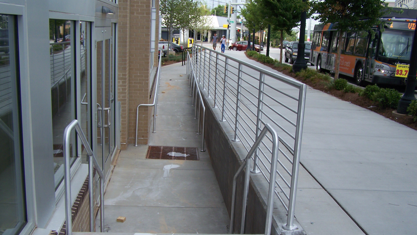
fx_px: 464
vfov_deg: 28.3
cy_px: 141
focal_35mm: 42
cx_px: 207
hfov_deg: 48.4
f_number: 2.8
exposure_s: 1/400
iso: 64
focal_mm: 6.3
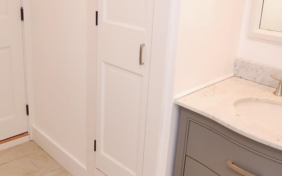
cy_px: 60
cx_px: 80
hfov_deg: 47.9
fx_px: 307
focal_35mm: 40
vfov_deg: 31.7
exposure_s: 1/80
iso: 400
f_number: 4.5
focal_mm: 10
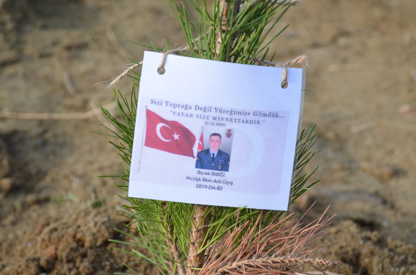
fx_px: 1038
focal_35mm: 90
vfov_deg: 15.1
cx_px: 208
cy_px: 138
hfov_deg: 22.7
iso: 180
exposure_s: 1/250
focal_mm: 60
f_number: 8
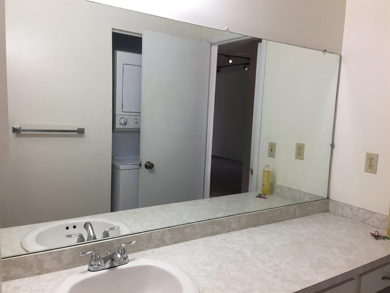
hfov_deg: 61.7
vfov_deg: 48.2
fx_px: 327
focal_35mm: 29
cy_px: 146
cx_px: 195
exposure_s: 1/40
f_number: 2.2
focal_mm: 4.15
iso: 40
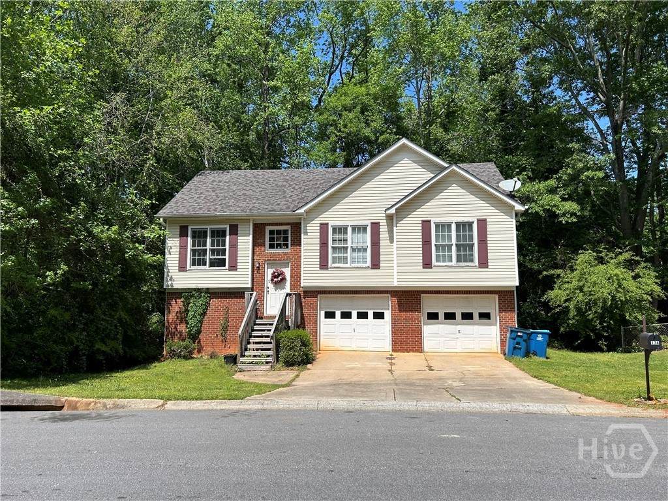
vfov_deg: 53.1
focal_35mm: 26
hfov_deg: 67.3
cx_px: 334
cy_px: 250
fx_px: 502
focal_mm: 5.7
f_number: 1.5
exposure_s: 1/4630
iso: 50
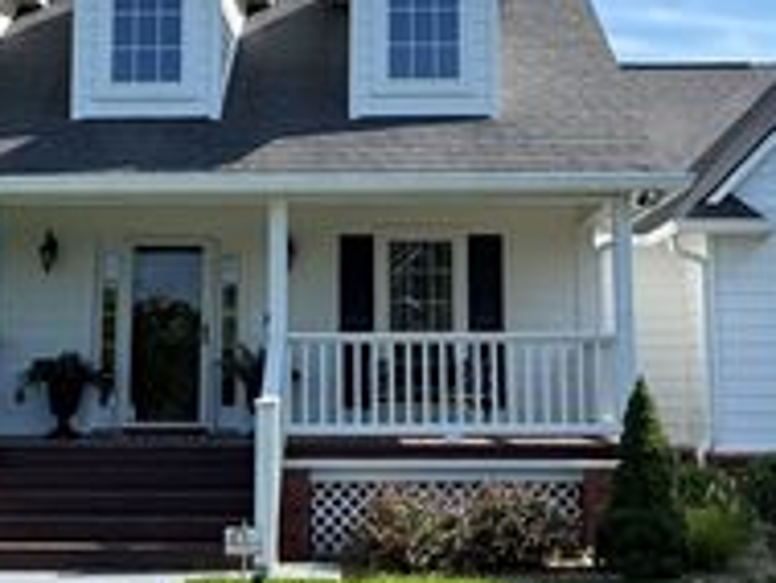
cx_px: 460
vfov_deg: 38.5
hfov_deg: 49.8
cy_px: 230
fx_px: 830
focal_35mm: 37
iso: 50
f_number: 2.2
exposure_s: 1/1506
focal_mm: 2.22
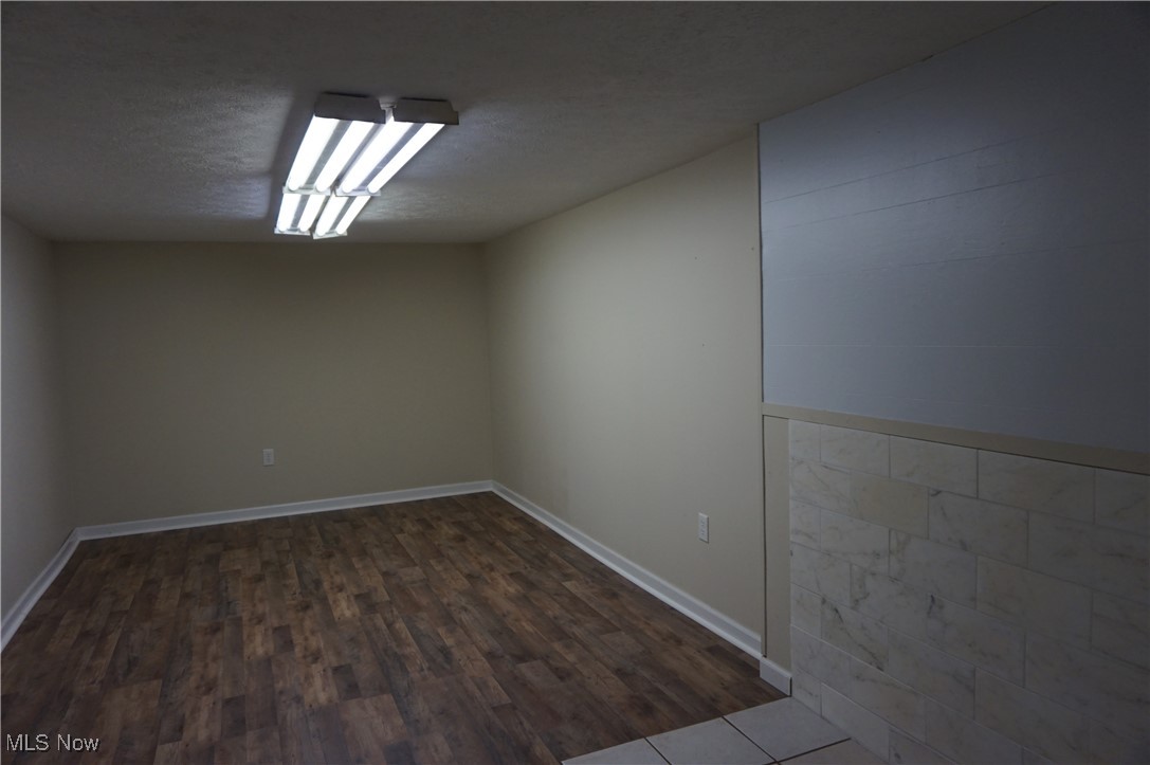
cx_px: 575
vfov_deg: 53.1
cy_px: 382
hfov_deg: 73.8
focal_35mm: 24
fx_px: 766
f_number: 4
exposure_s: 1/160
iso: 800
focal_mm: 16
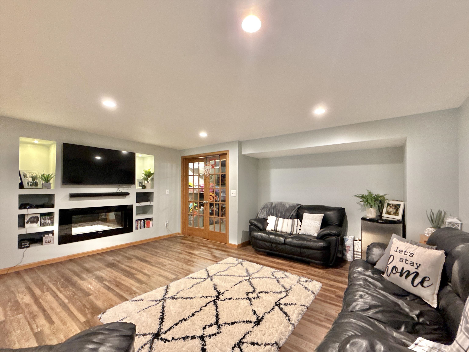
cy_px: 176
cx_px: 234
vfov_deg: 85.7
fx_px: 190
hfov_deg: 102.1
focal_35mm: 14
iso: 640
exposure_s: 1/60
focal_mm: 2.22
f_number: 2.2
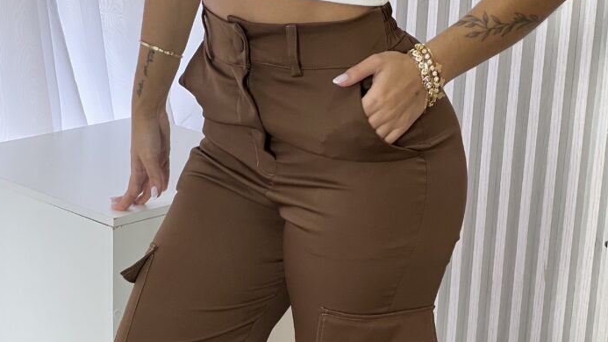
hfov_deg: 18.9
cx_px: 303
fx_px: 1822
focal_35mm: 113
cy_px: 388
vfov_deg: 10.6
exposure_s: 1/120
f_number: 2.8
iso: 160
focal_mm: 9
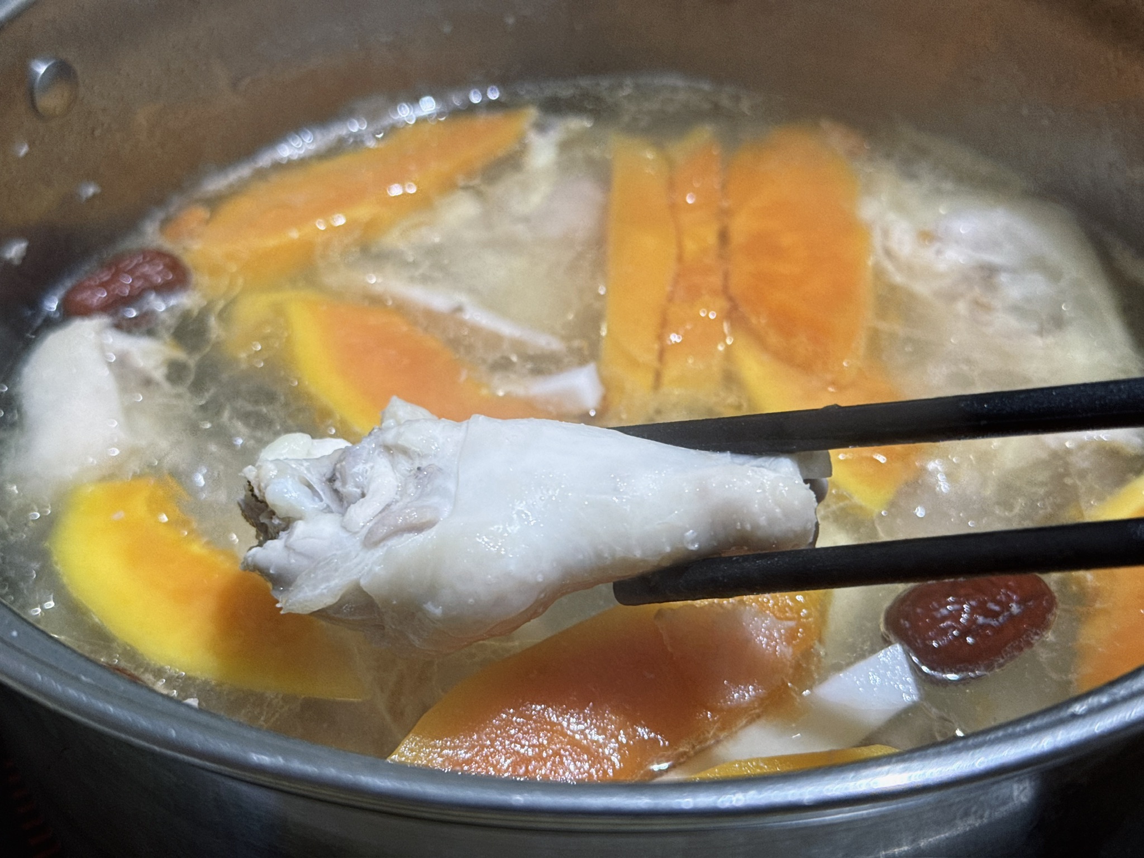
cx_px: 572
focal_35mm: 48
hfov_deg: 39.7
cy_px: 429
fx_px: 1586
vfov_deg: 30.3
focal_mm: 6.76
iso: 100
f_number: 1.78
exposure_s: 1/92
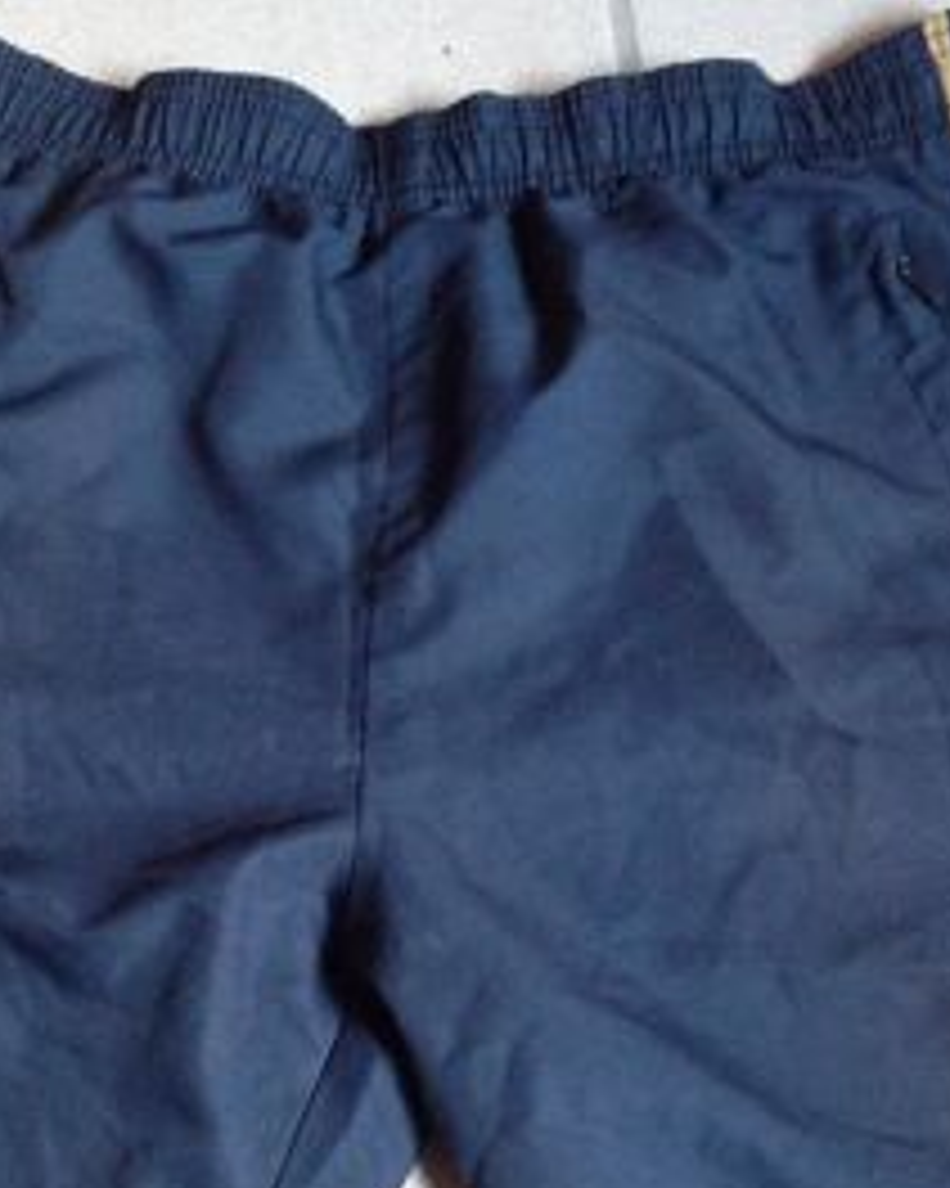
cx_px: 405
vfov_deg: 30.4
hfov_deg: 24.6
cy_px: 731
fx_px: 2180
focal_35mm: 62
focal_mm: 4.28
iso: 400
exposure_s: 1/15
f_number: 2.4
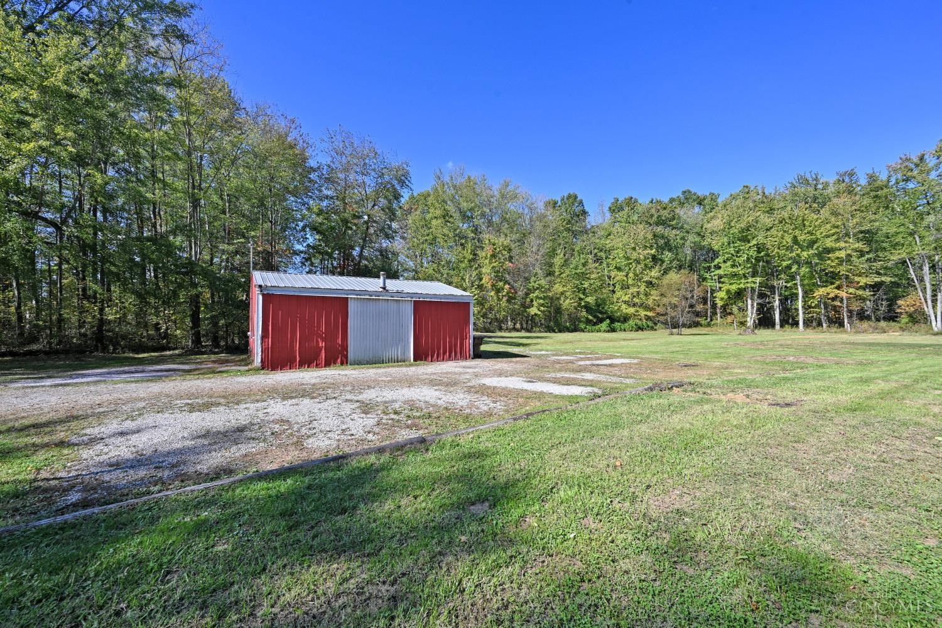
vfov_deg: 81.2
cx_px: 471
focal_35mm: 14
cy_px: 314
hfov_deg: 104.3
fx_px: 366
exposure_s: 1/125
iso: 90
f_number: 10
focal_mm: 14
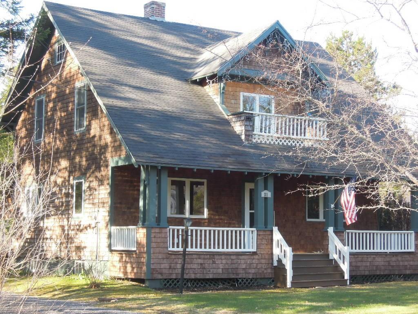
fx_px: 930
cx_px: 209
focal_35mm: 77
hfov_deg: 25.3
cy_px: 157
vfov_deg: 19.1
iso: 180
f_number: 4.7
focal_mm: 13.8
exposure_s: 1/100
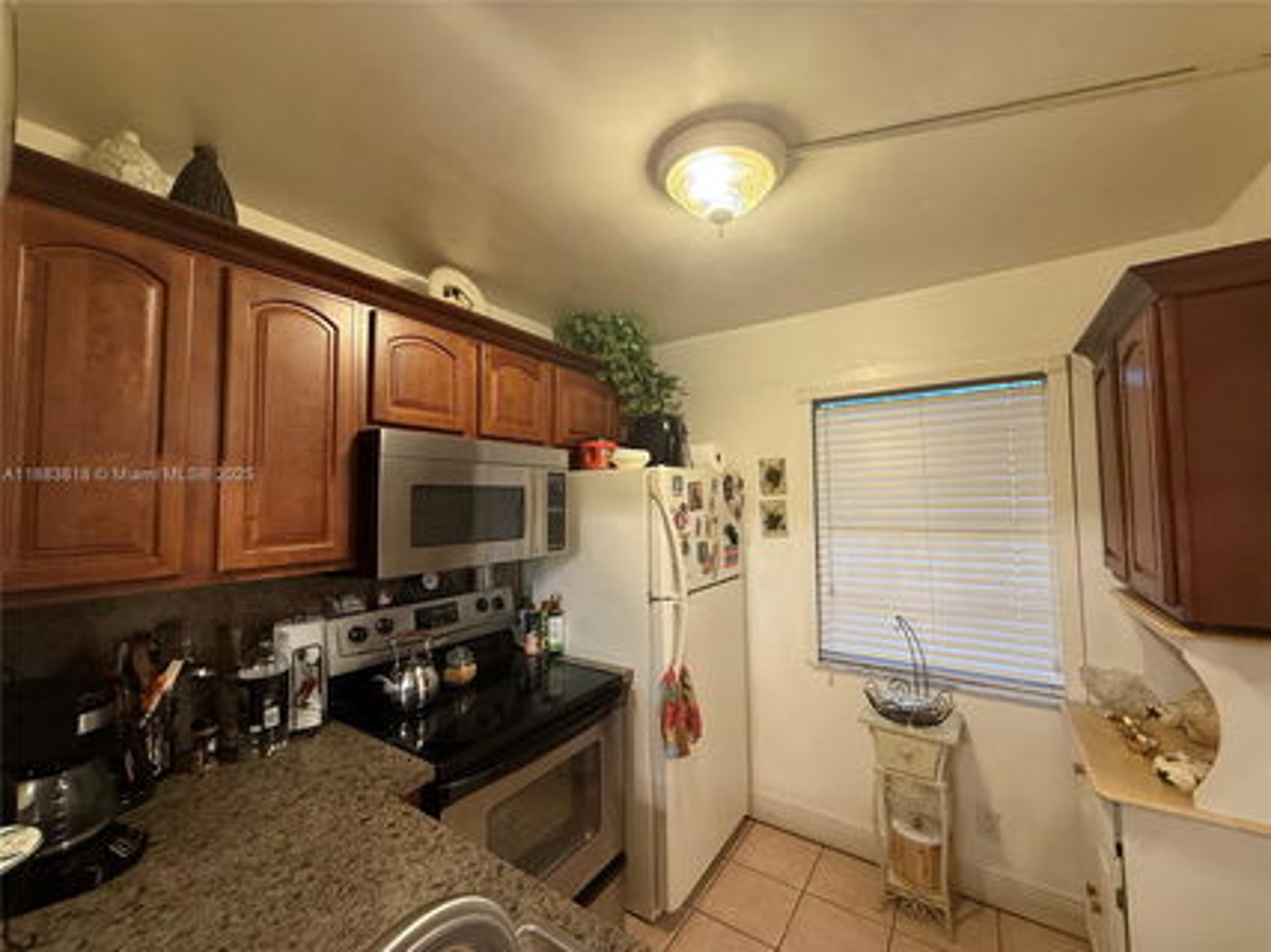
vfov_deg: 85.6
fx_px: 514
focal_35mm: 14
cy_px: 476
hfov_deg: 102.1
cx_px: 636
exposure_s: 1/60
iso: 320
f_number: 2.2
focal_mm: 2.22
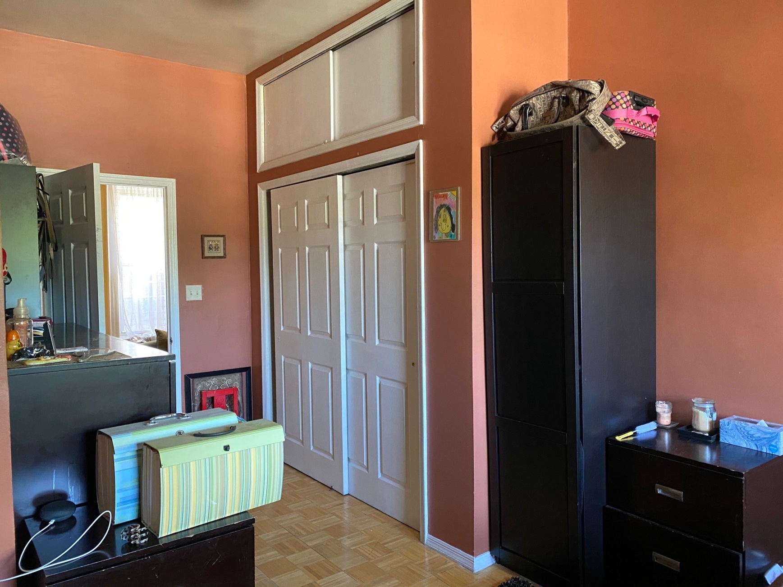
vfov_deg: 53.1
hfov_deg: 67.3
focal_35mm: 26
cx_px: 392
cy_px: 294
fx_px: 588
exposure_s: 1/60
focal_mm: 4.25
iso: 500
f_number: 1.8
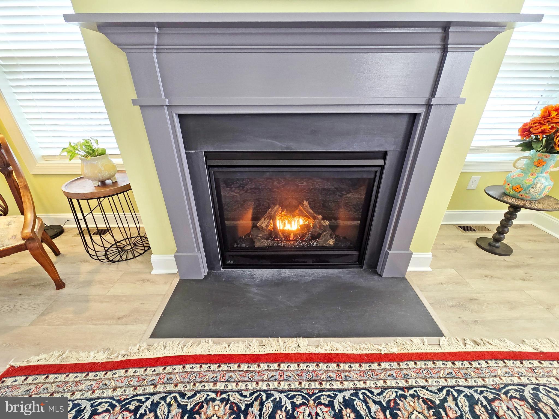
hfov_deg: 106.2
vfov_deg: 89.9
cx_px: 280
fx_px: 210
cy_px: 210
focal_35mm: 13
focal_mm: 2.2
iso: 125
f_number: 2.2
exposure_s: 1/60
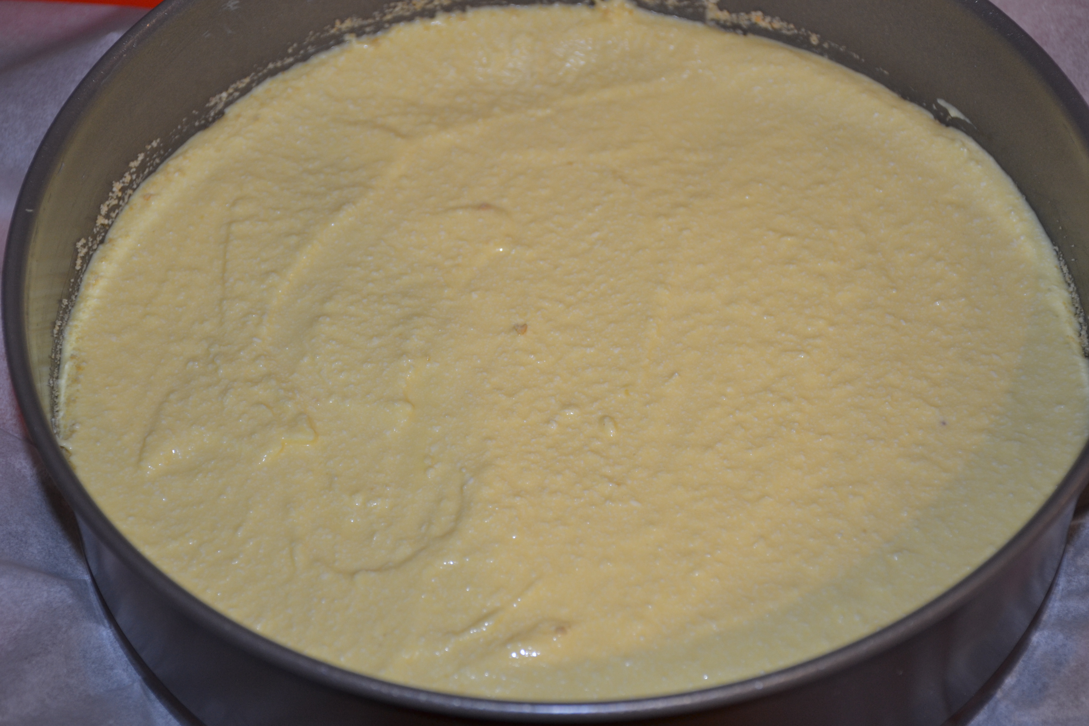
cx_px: 544
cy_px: 363
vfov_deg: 18.2
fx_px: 2269
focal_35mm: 75
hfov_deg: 27.0
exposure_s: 1/30
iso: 450
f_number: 4.8
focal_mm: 50
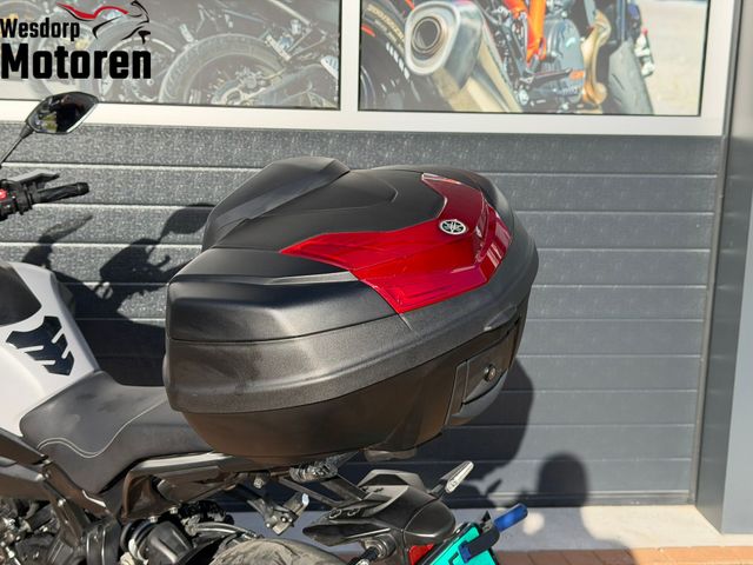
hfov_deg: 39.7
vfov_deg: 30.3
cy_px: 282
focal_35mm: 48
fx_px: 1044
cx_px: 376
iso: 80
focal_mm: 6.76
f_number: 1.78
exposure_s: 1/2976
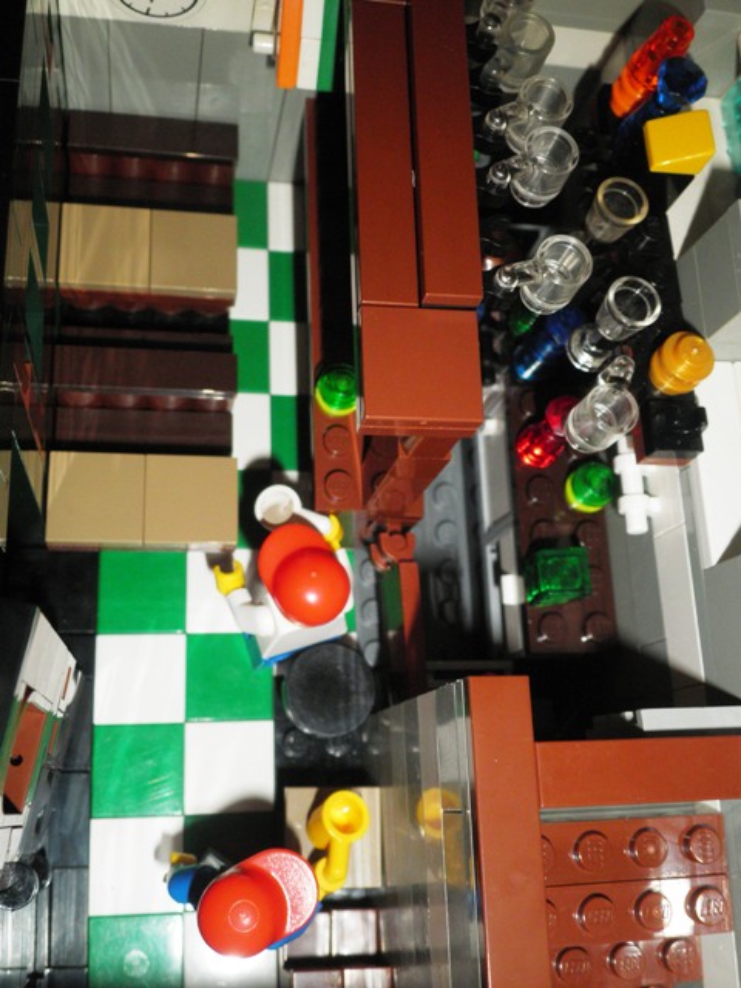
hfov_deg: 39.7
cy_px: 494
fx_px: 1028
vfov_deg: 51.4
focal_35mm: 36
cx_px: 370
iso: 160
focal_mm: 6.4
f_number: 8.8
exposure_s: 1/50
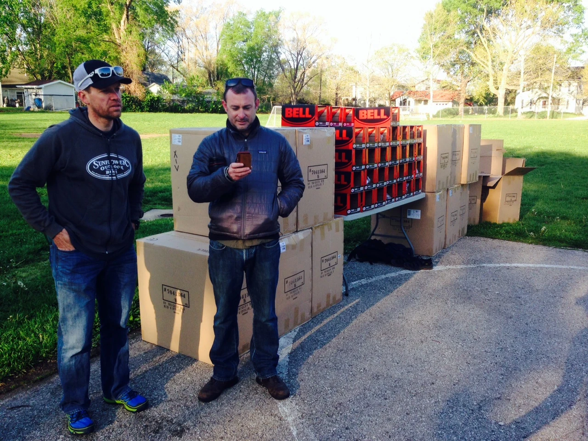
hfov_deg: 55.4
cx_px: 294
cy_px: 220
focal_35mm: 33
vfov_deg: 42.9
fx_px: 561
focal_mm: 4.12
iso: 50
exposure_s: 1/326
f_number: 2.4
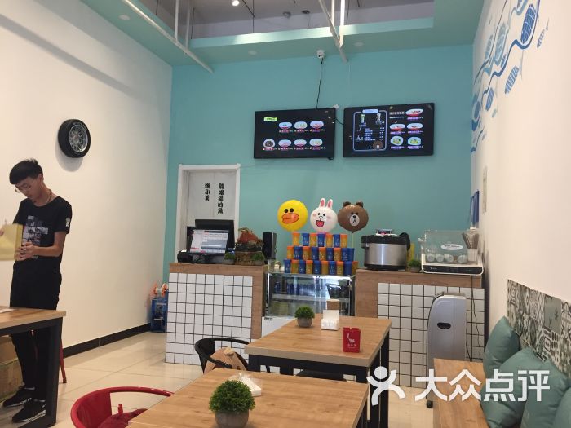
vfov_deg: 48.2
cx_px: 286
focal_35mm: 29
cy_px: 214
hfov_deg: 61.7
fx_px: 478
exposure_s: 1/33
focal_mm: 4.15
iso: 64
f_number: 2.2
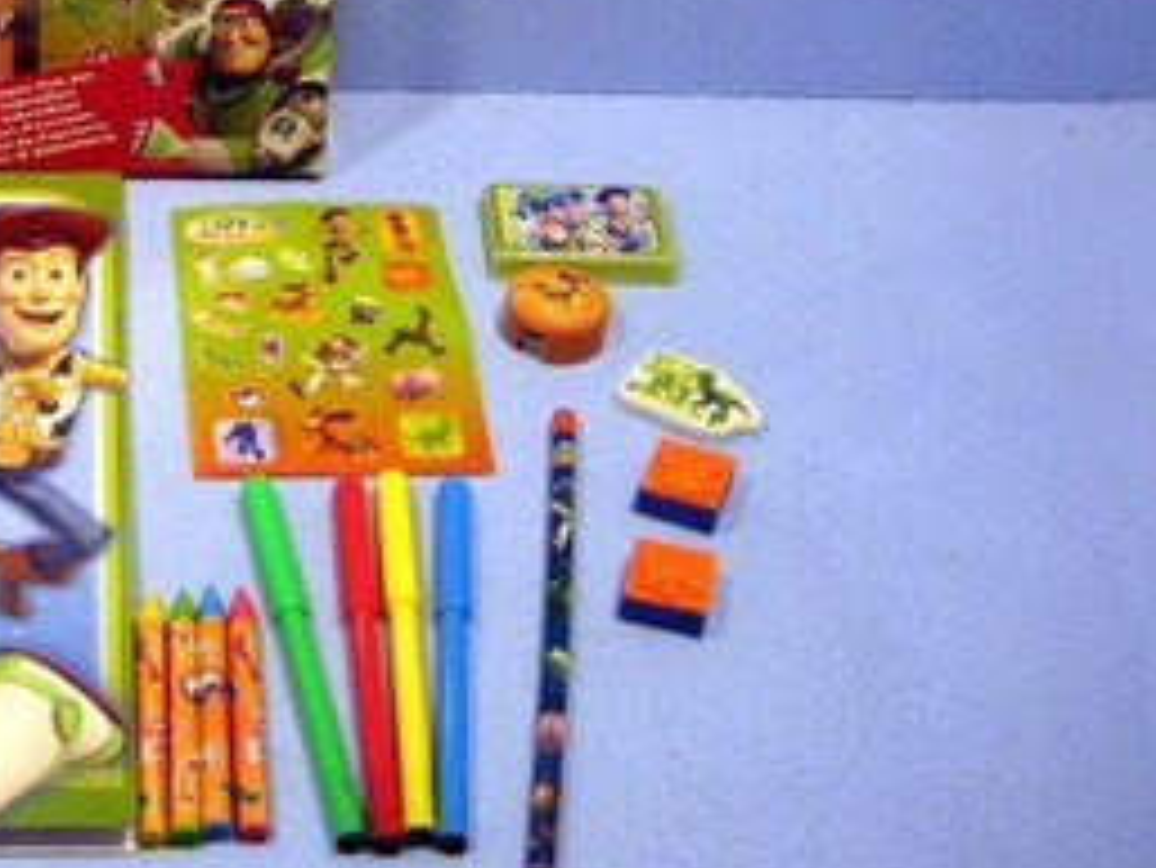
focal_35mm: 70
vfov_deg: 20.6
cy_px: 92
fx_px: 2339
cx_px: 94
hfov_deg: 26.7
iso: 80
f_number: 2.8
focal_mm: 6
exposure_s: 1/60
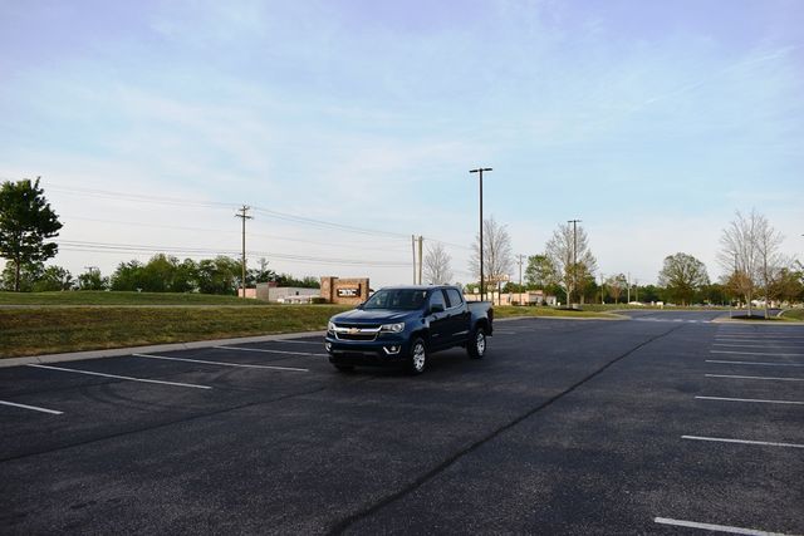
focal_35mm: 27
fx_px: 603
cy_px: 268
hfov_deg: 67.4
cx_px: 402
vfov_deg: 48.0
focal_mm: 18
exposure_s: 1/250
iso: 360
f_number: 5.6
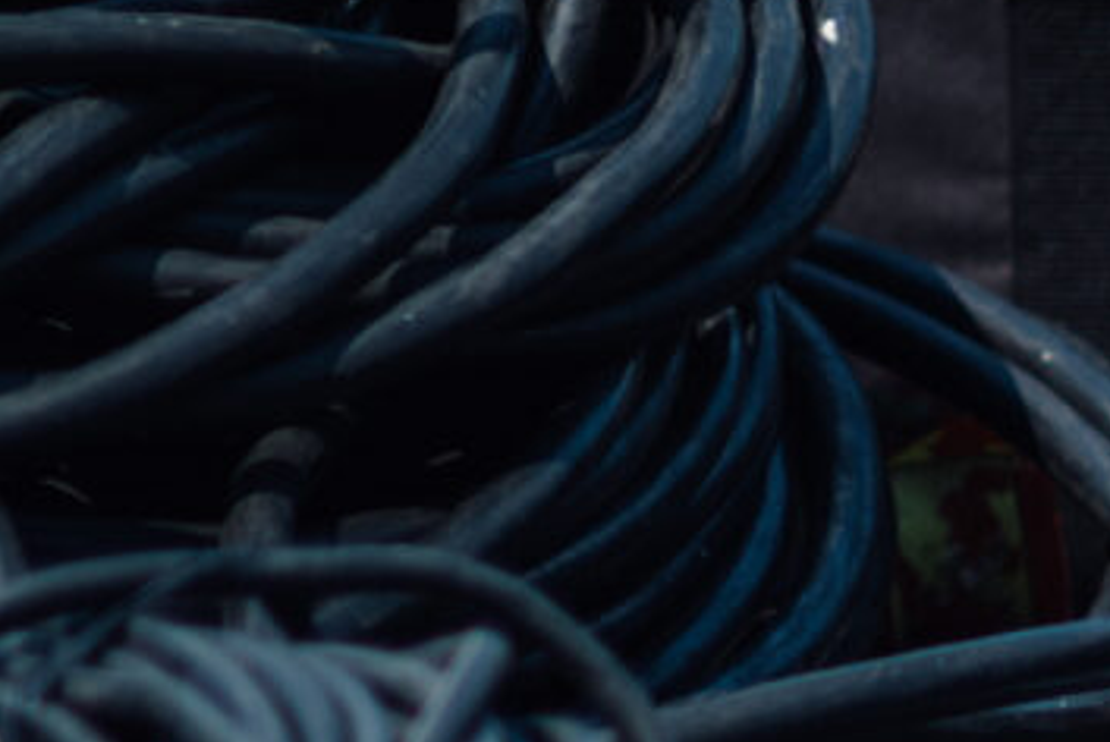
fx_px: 19008
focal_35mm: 616
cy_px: 1379
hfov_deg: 3.3
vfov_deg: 2.2
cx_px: 3368
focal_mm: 85
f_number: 1.4
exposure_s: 1/2500
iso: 32
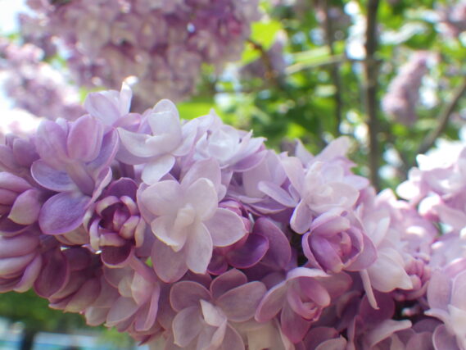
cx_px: 233
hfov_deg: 53.9
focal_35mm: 34
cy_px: 175
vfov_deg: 41.8
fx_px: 458
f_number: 4.6
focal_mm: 6.1
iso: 125
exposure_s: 1/320
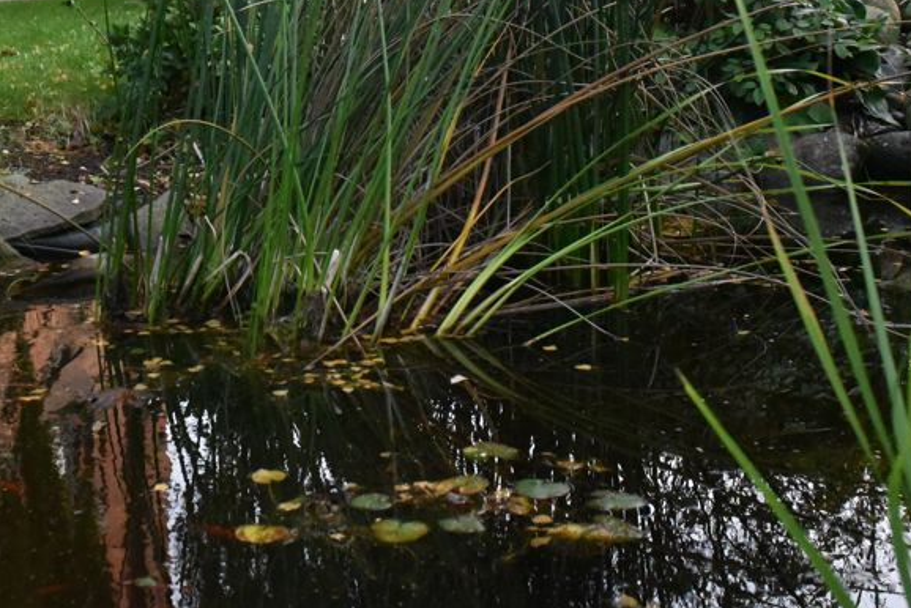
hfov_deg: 32.2
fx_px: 1570
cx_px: 351
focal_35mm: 62
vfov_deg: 21.1
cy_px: -27
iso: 10000
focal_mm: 28
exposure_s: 1/4000
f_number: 5.6
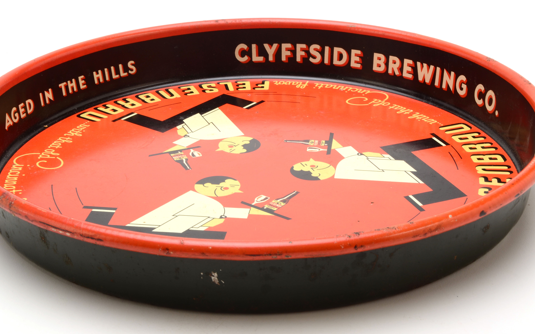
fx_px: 942
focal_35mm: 65
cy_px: 155
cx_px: 246
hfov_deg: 31.7
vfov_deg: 20.1
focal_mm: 35
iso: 100
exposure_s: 1/160
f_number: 20
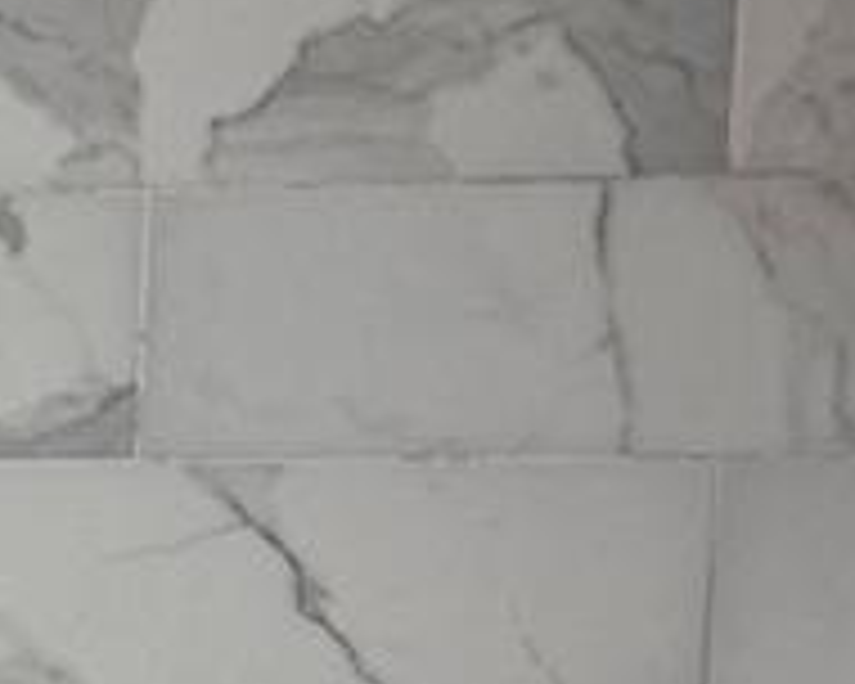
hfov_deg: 12.2
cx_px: -536
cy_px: 972
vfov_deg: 10.2
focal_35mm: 148
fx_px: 3745
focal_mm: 6.76
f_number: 1.78
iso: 160
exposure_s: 1/120
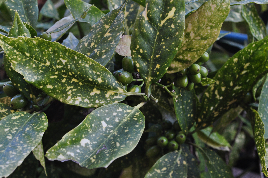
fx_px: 491
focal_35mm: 66
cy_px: 86
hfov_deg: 30.5
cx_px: 125
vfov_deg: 20.6
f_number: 8
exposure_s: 1/80
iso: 400
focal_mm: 40
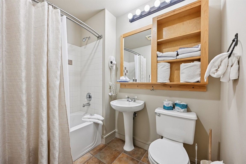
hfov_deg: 104.3
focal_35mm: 14
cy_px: 82
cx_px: 123
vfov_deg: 81.2
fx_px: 96
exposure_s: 1/15
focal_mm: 14
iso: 360
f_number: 8
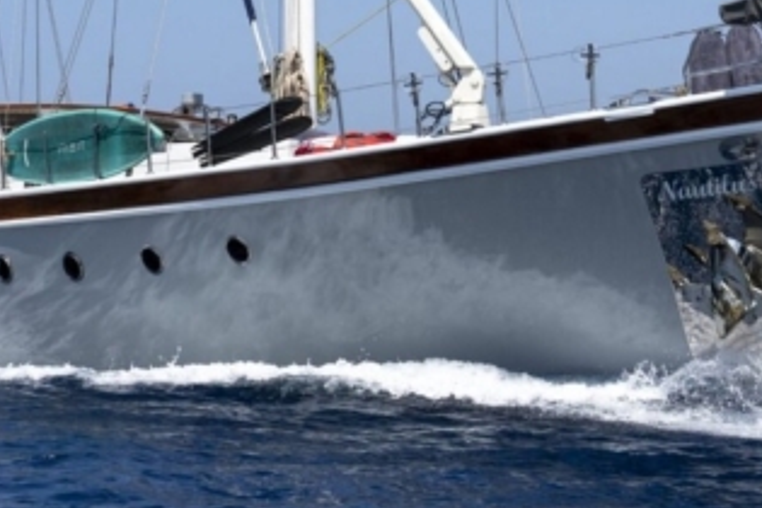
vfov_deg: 11.3
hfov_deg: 17.1
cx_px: 330
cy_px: -19
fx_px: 2540
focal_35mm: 120
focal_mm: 42
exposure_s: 1/1250
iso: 100
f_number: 5.6
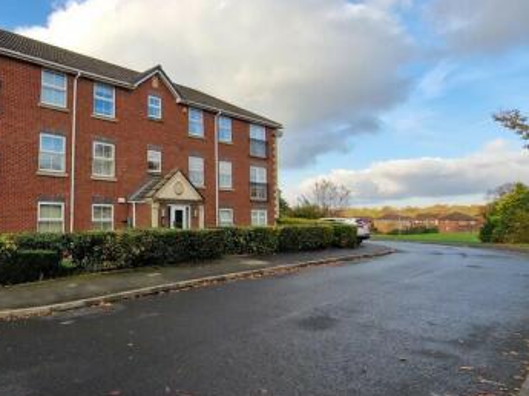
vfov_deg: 60.9
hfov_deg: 67.0
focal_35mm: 22
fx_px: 336
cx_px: 84
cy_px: 185
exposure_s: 1/766
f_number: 2.2
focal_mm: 2.2
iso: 50
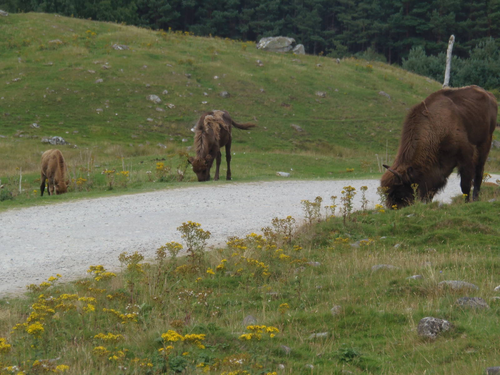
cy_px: 188
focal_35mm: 279
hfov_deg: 7.1
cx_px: 250
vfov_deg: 5.3
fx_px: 4030
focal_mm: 51.7
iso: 64
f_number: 5.2
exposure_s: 1/160
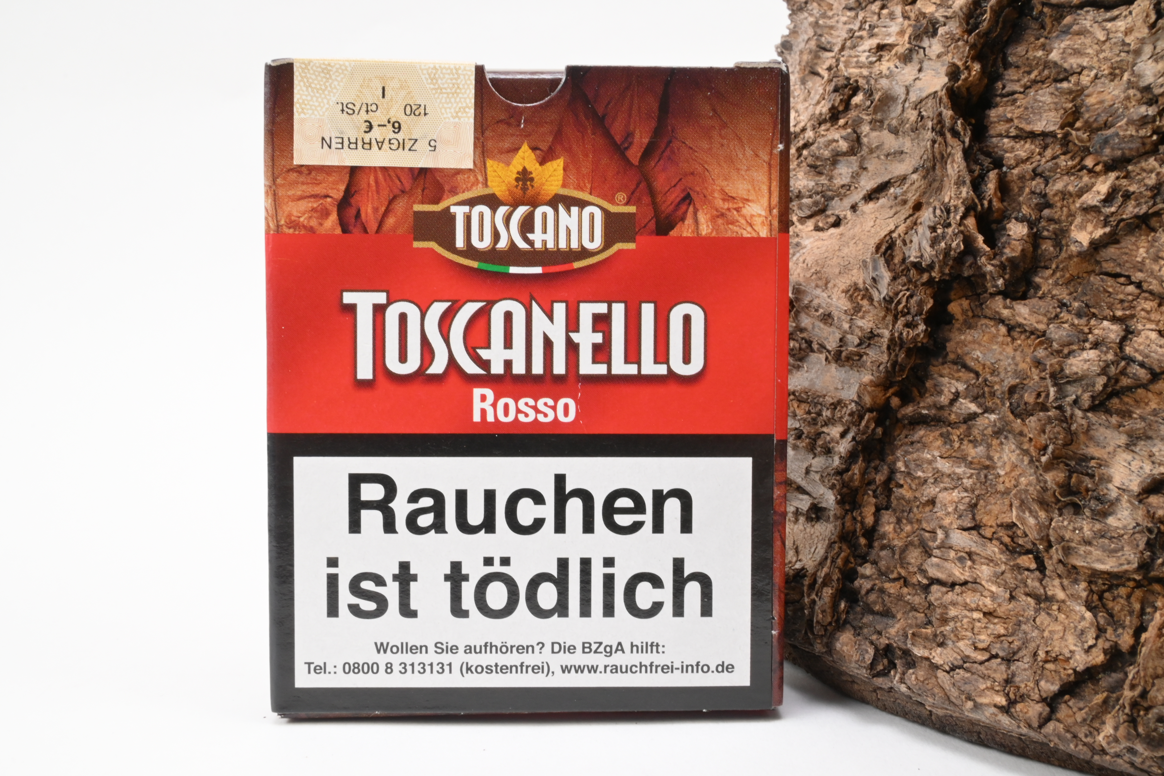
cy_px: 388
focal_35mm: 37
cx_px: 582
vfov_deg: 36.2
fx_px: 1188
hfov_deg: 52.2
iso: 640
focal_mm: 24.5
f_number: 22
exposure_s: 1/15
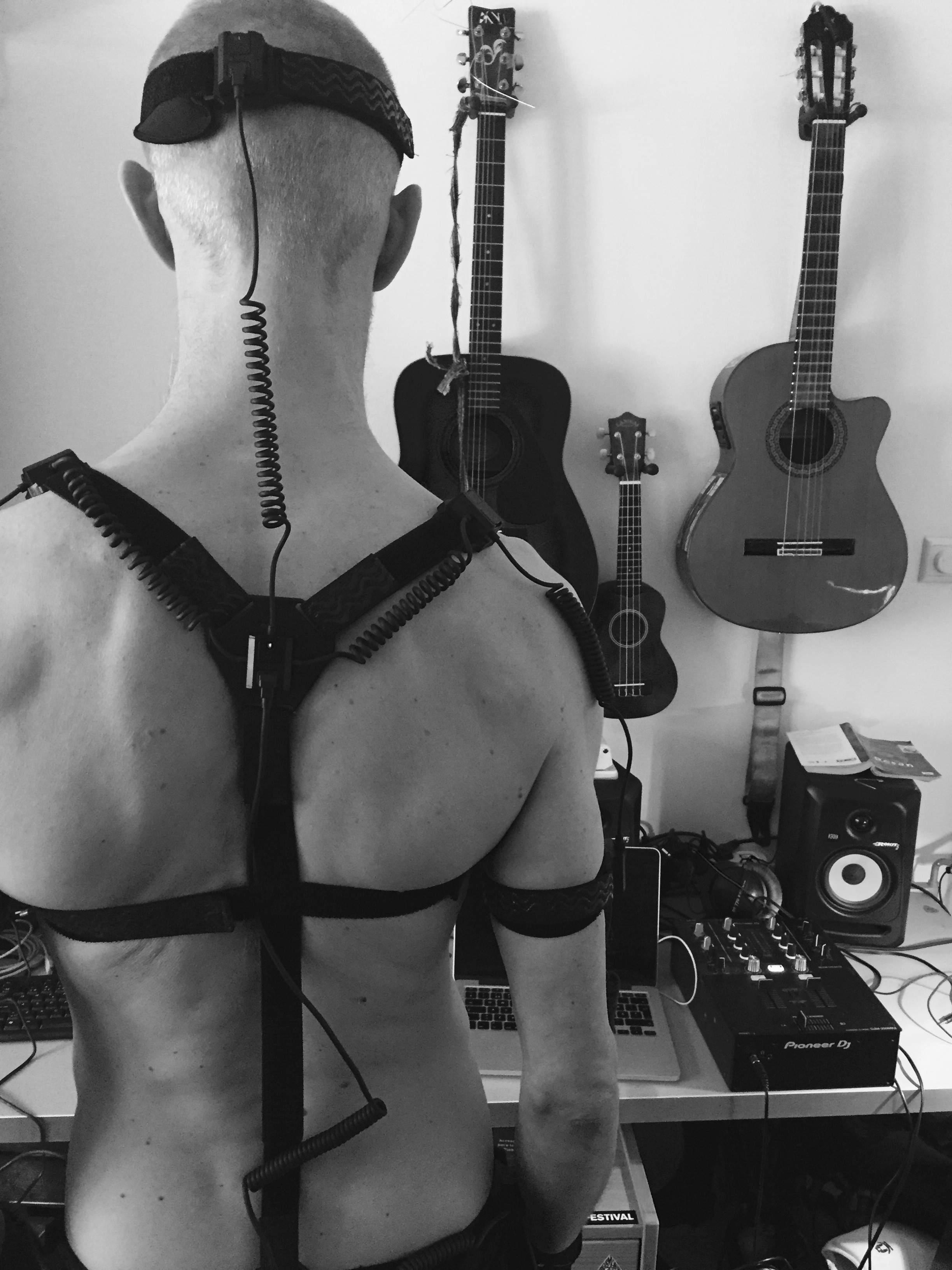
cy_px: 635
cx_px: 476
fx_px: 1063
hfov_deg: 48.2
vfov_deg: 61.7
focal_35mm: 29
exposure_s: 1/20
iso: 250
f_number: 2.2
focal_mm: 4.15
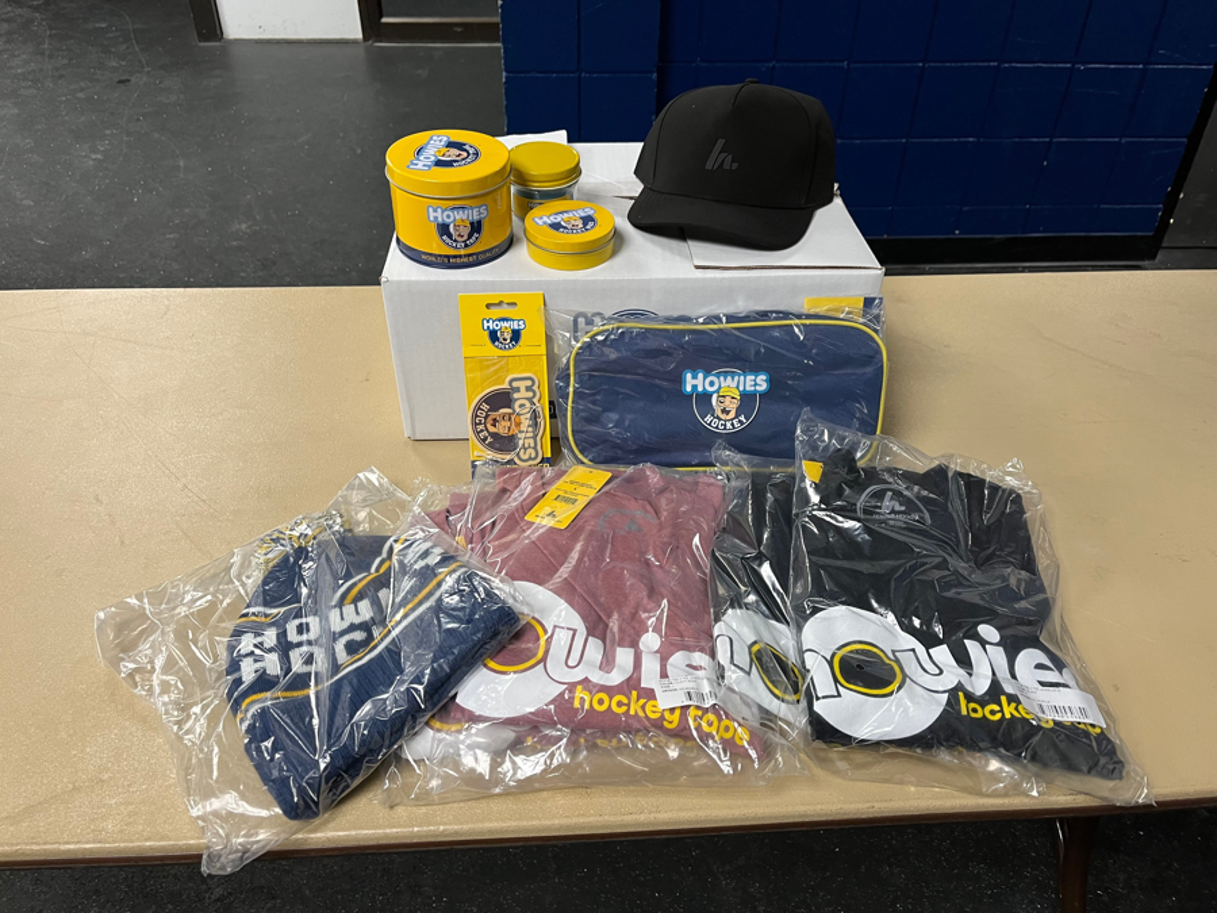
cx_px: 608
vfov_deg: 53.1
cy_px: 456
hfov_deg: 67.3
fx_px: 914
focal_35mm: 26
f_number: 1.6
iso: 200
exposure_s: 1/60
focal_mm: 5.1
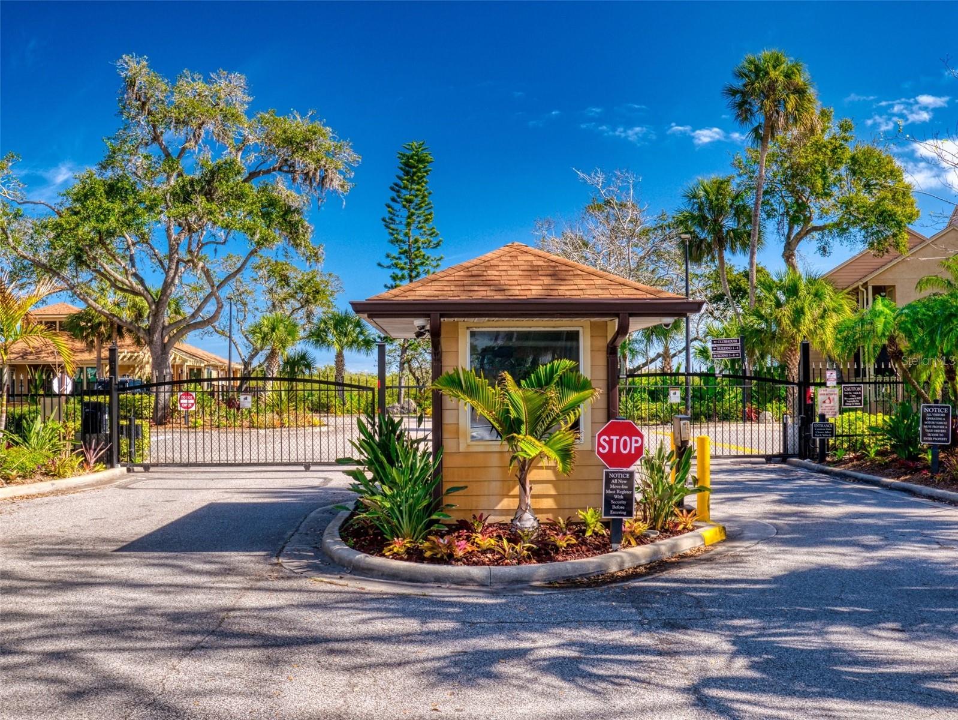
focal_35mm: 36
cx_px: 479
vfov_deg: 39.7
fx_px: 997
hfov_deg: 51.3
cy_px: 360
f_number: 13
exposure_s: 1/60
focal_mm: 18
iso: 640
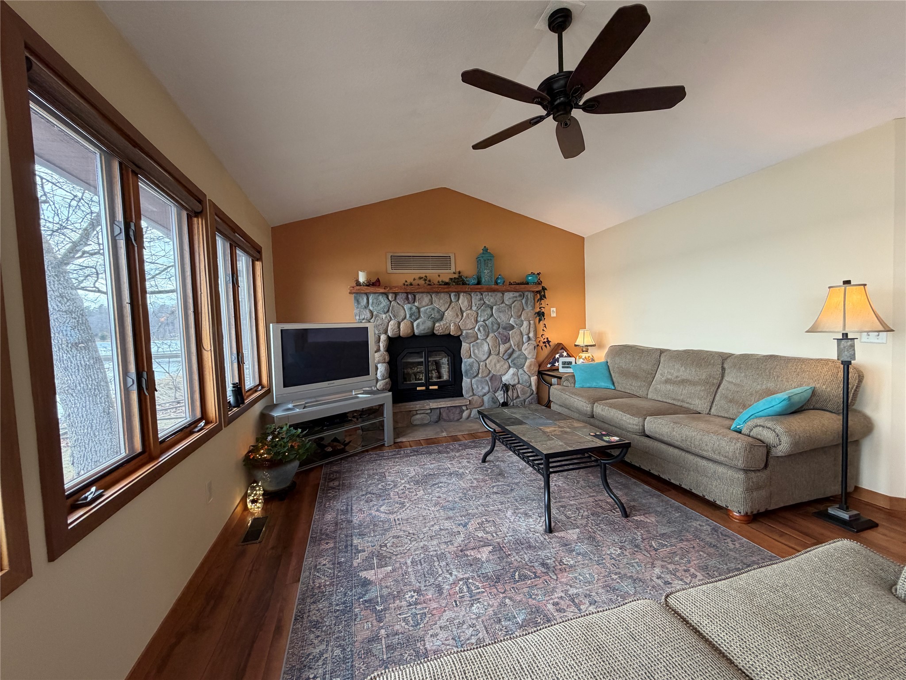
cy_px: 340
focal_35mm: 14
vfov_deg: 85.7
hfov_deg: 102.1
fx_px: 366
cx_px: 453
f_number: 2.2
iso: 200
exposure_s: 1/120
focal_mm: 2.22
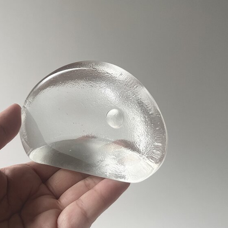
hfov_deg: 46.8
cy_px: 115
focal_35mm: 35
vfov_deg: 47.2
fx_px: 261
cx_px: 86
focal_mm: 5.1
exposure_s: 1/121
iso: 100
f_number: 1.6
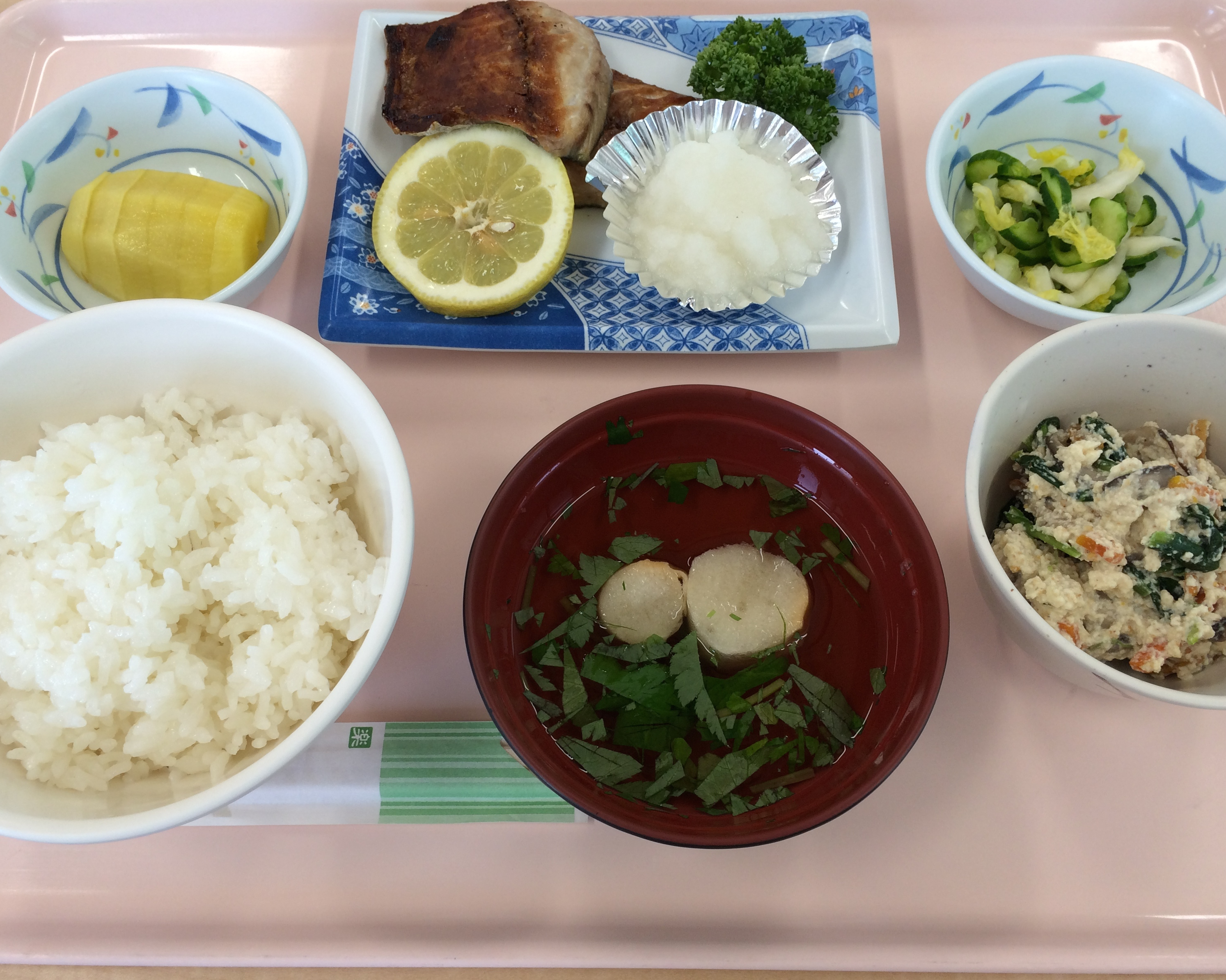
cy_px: 491
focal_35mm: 32
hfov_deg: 55.7
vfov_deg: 45.8
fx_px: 1161
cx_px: 593
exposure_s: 1/60
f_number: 2.2
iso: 40
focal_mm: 4.12
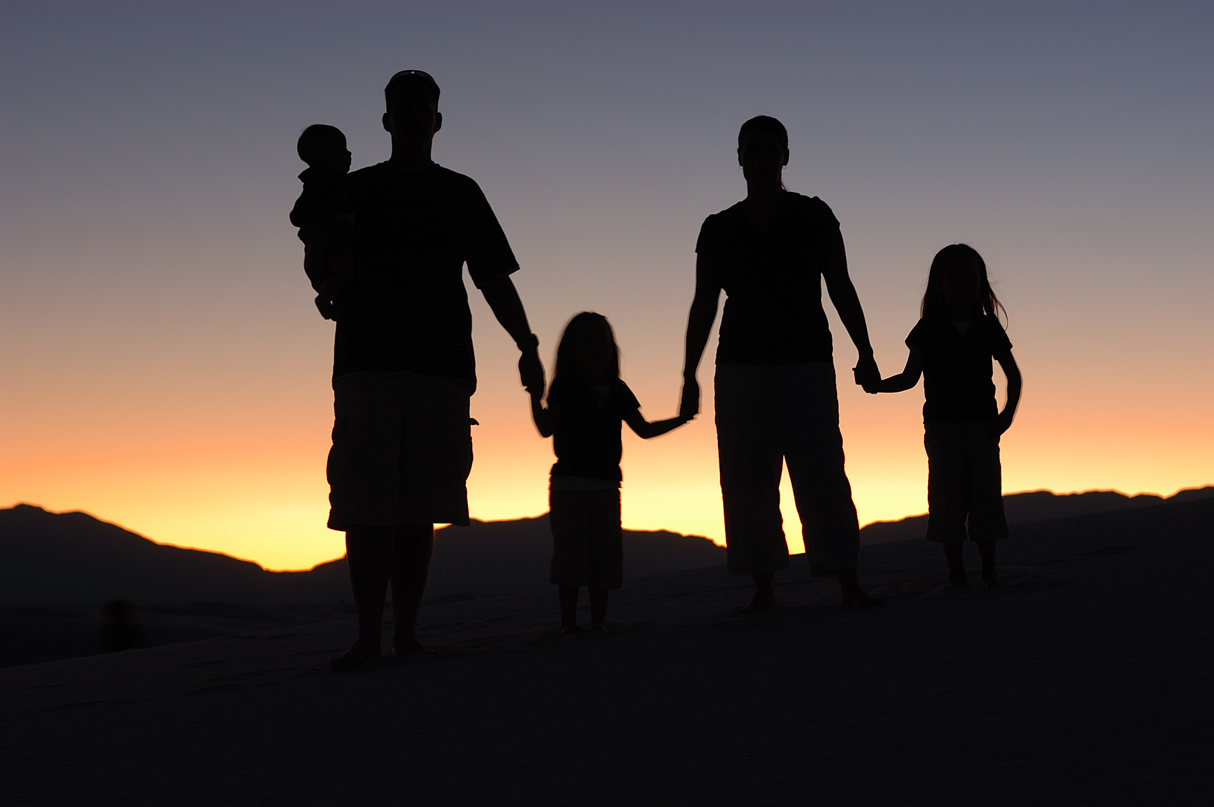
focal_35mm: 75
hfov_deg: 27.0
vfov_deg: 18.1
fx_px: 2527
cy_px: 404
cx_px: 607
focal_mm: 50
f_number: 3.5
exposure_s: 1/2.5
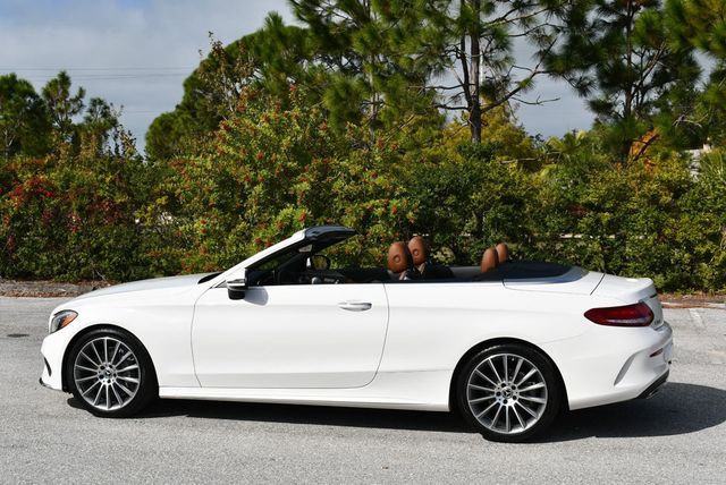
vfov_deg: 24.2
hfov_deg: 35.6
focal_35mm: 56
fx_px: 1130
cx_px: 363
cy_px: 242
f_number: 10
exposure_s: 1/400
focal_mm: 28
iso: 100
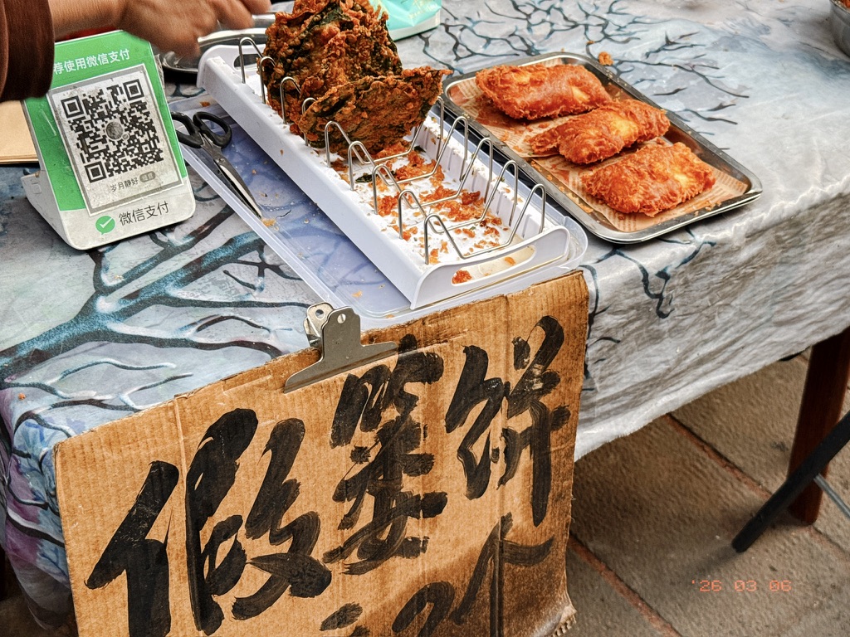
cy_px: 318
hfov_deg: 39.7
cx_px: 425
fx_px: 1179
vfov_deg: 30.3
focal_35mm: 48
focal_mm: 6.76
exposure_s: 1/121
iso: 80
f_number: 1.78
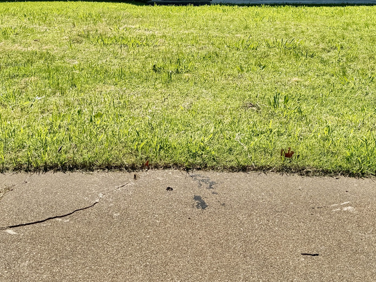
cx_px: 204
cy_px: 28
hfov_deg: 38.2
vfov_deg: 28.0
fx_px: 543
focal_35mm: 50
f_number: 1.8
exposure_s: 1/3802
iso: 80
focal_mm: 6.8
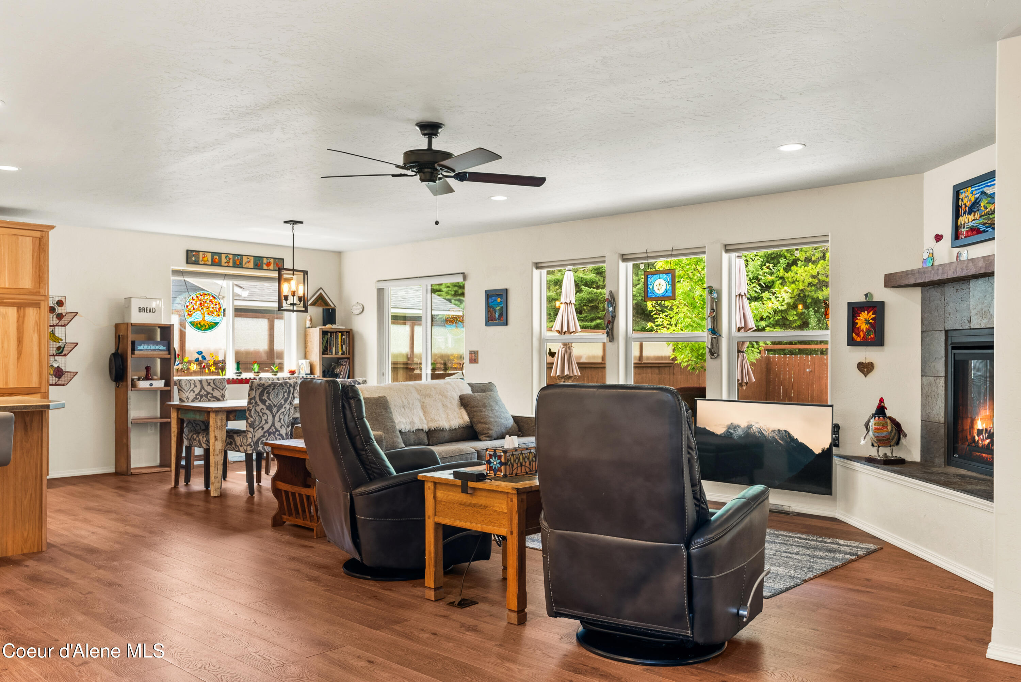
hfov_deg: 62.8
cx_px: 510
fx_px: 837
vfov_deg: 44.3
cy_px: 341
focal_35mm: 30
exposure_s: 1
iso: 320
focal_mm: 29.5
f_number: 8
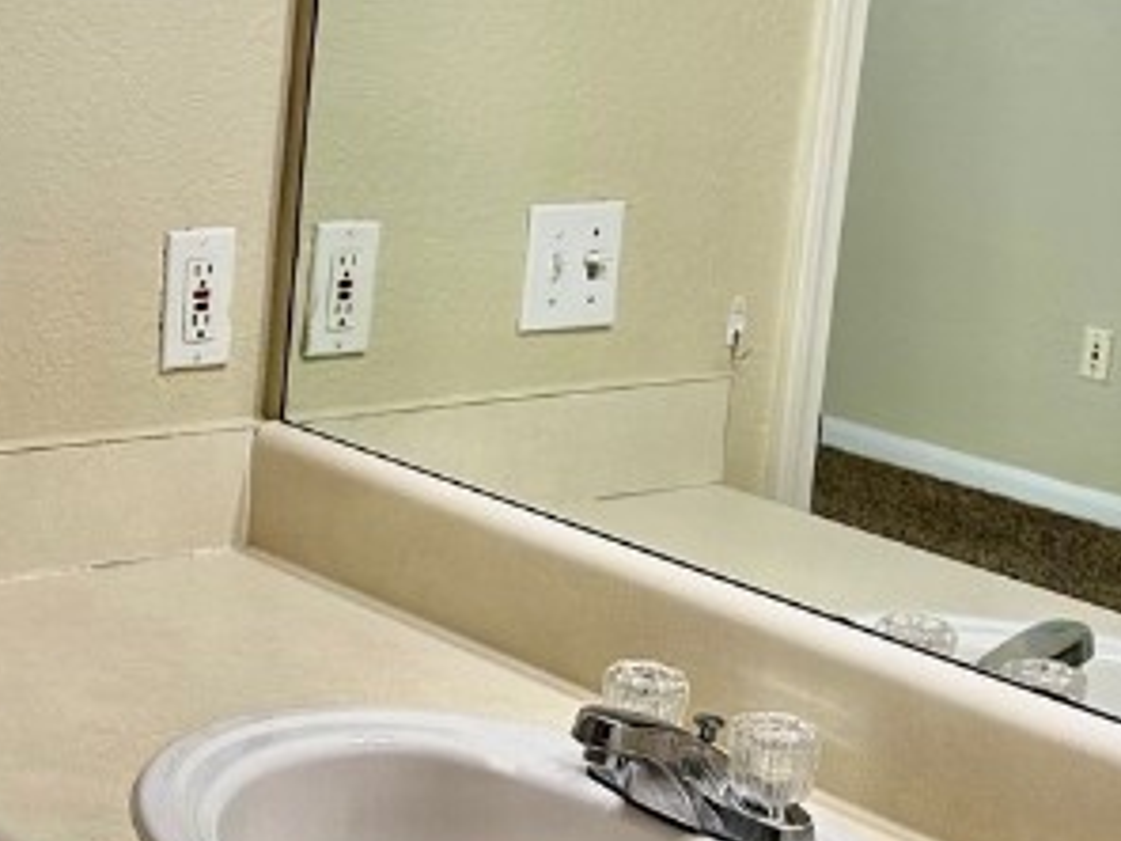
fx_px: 2688
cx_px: 61
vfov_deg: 17.7
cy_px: 288
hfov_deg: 22.8
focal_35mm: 83
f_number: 1.78
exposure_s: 1/161
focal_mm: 6.86
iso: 80
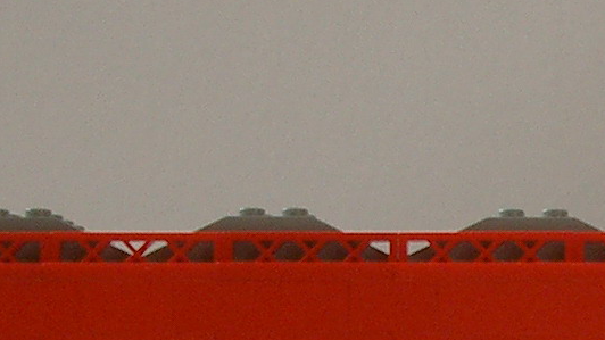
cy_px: 639
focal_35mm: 172
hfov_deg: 12.1
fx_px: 2759
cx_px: 835
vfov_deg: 6.9
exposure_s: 1/60
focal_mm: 6.8
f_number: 2.8
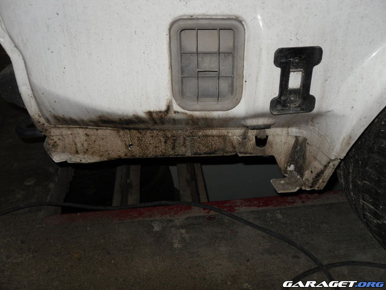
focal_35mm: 35
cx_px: 193
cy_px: 145
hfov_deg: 52.6
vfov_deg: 40.7
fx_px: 390
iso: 80
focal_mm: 6.3
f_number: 3.5
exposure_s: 1/45
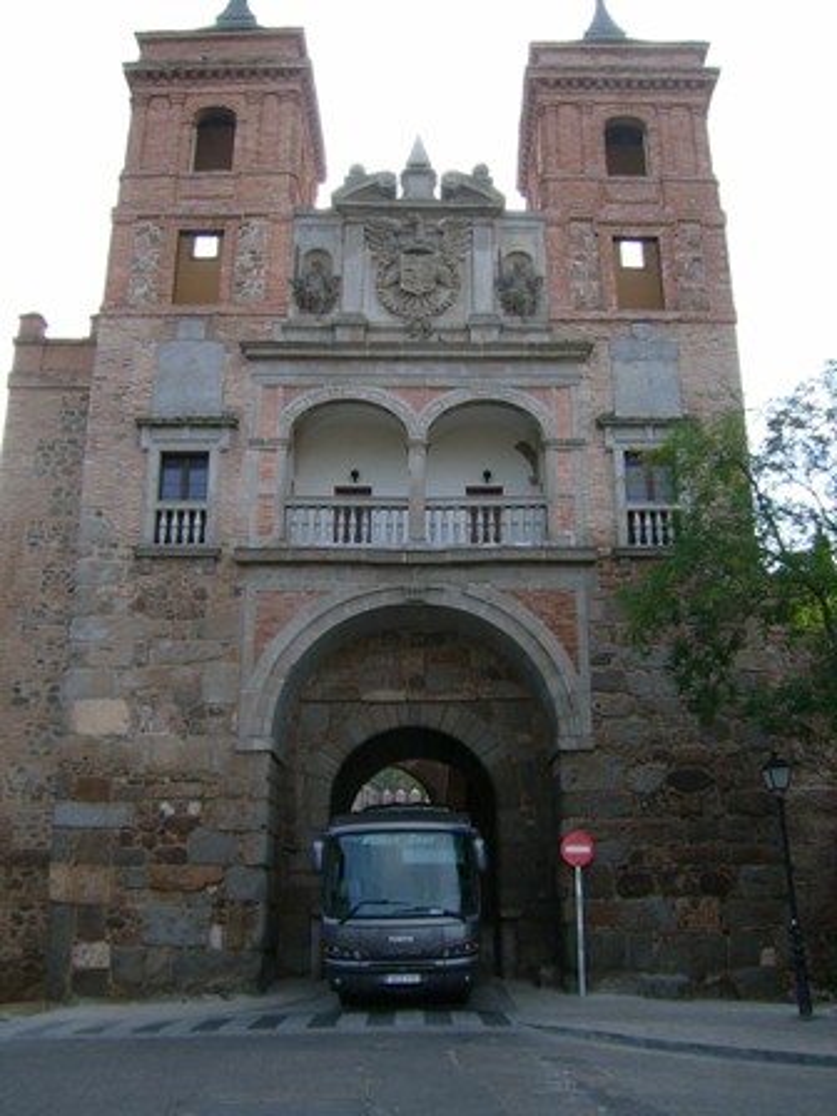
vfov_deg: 52.6
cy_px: 558
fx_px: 1128
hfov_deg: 40.7
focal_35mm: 35
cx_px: 418
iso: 50
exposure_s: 1/148
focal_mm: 5.95
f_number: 5.8
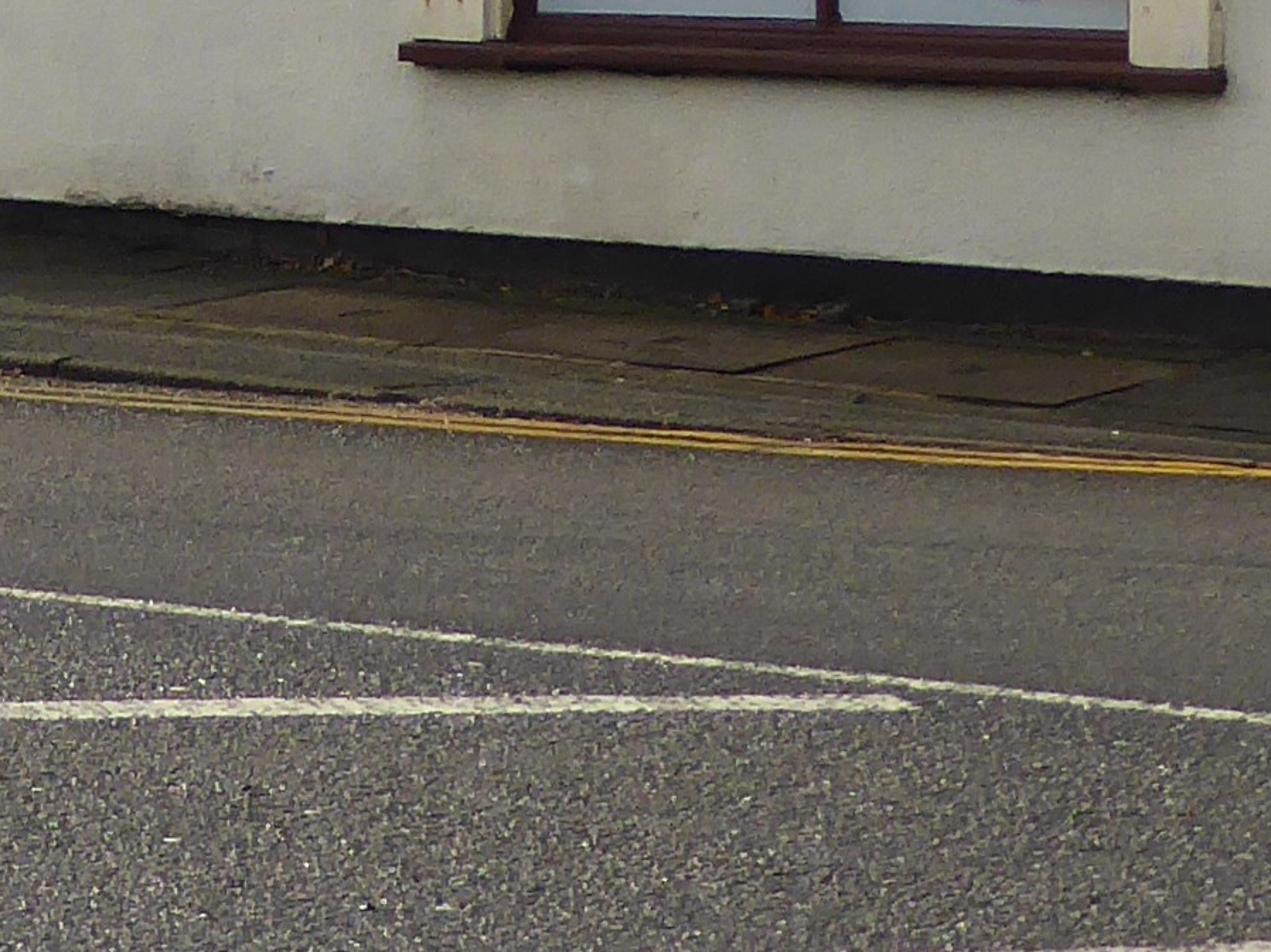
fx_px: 8406
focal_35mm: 229
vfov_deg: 6.3
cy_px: -1098
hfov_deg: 8.6
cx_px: 6
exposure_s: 1/320
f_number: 3.8
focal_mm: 7.2
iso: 100
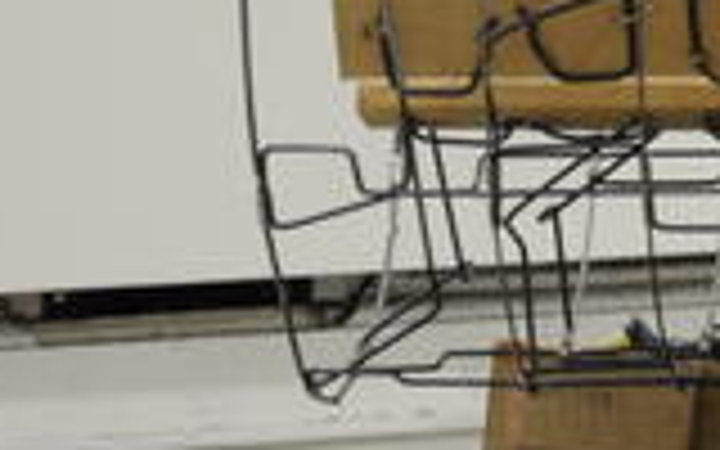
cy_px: 158
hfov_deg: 4.7
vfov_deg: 3.0
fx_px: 8477
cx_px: 1784
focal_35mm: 432
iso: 200
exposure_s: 1/15
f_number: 5
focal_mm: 50
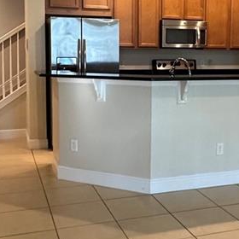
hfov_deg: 32.0
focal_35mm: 53
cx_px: 157
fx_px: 414
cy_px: 88
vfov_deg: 32.0
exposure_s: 1/60
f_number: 2.2
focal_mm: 2.22
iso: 400
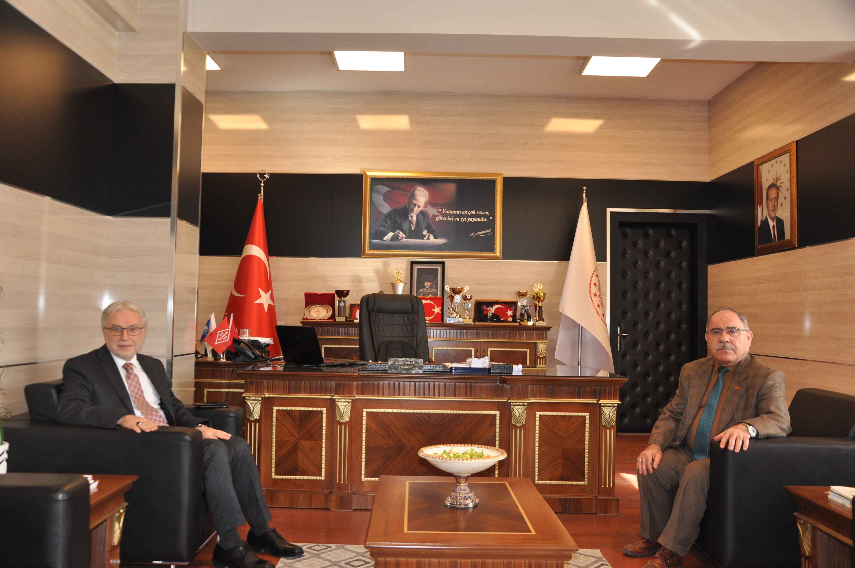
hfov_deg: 59.6
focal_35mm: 32
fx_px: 747
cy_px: 284
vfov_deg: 41.6
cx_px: 428
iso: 720
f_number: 3.8
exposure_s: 1/125
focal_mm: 21
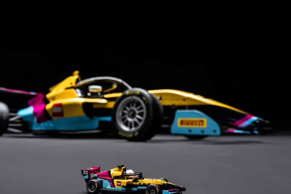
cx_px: 132
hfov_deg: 52.3
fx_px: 296
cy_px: 113
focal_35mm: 37
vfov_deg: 36.1
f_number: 5
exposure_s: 1/30
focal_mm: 28.5
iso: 800
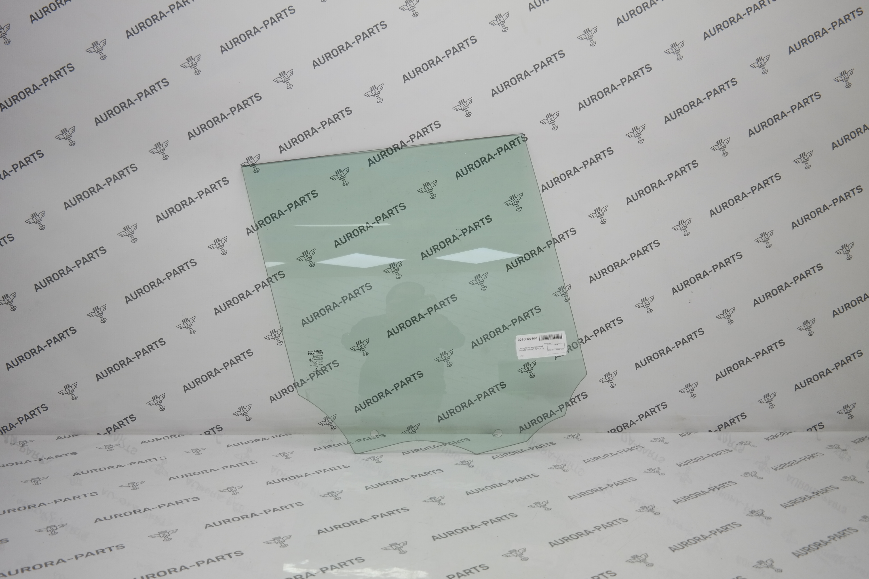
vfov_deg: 43.6
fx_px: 724
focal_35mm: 30
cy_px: 290
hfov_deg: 61.9
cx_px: 434
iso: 160
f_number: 3.5
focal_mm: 20
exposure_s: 1/80
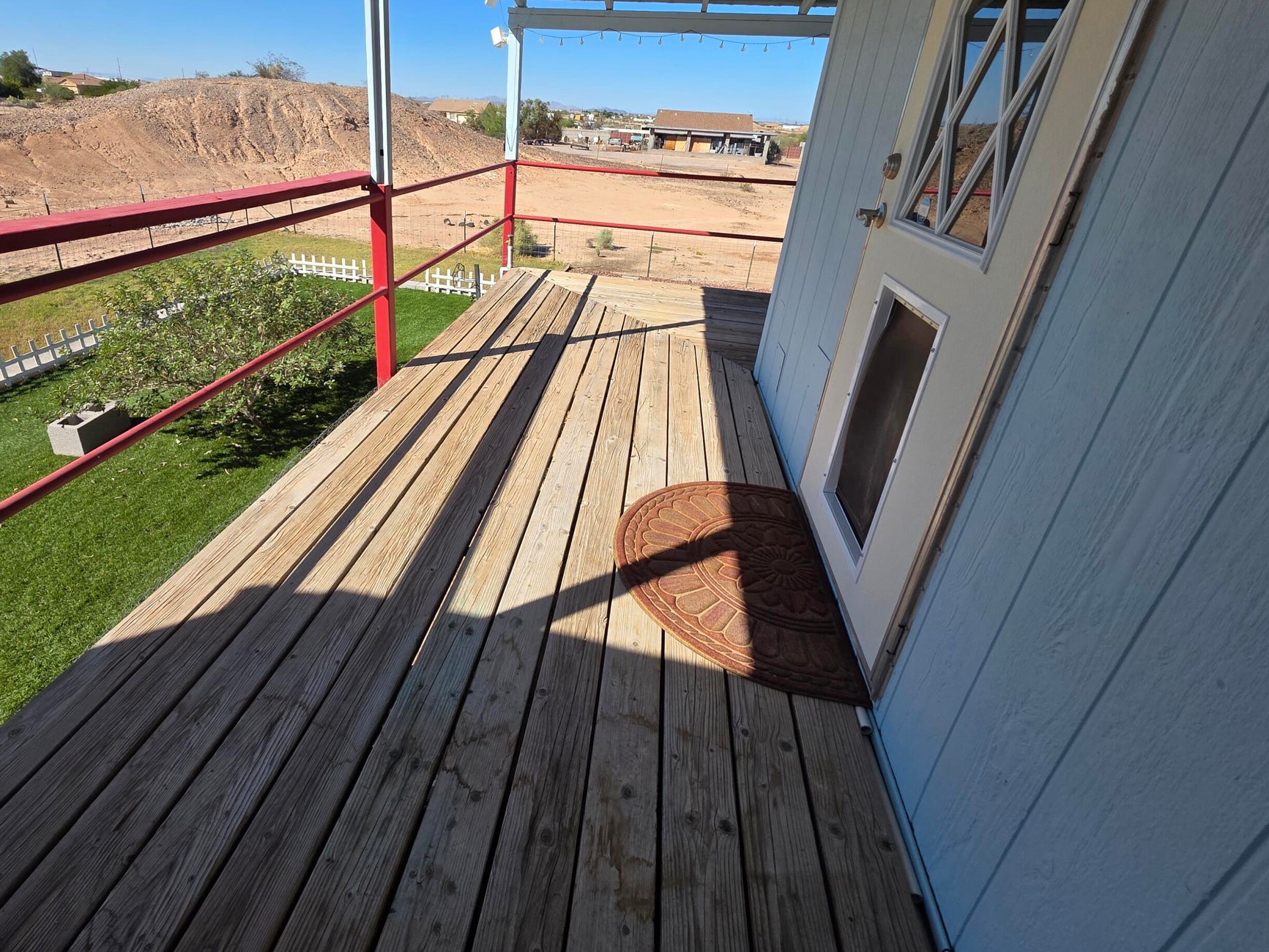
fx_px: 587
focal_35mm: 16
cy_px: 403
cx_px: 522
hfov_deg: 93.5
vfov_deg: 77.6
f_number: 1.9
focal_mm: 2.2
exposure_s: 1/1884
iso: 40
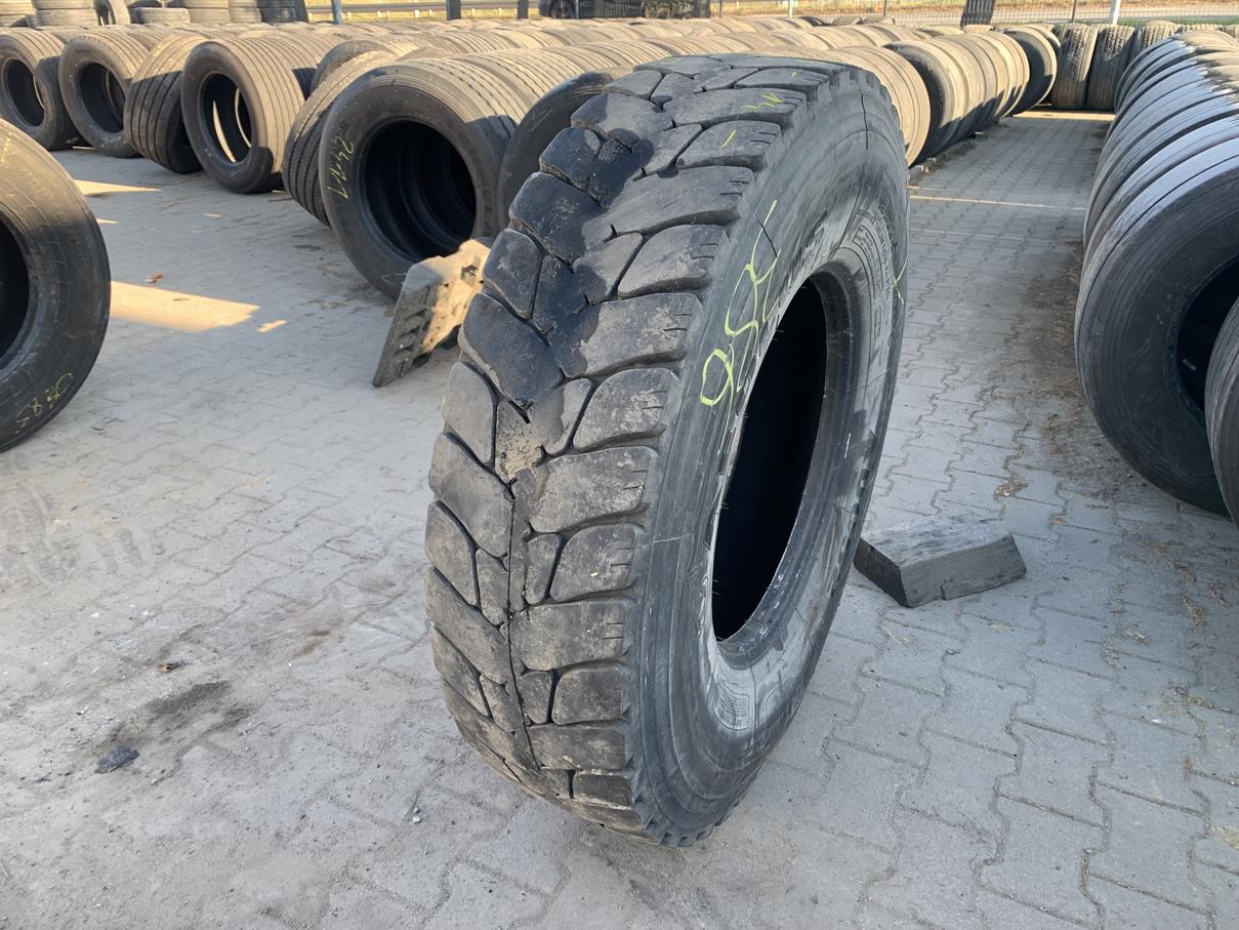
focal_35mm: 26
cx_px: 620
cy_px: 465
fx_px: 931
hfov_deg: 67.3
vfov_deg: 53.1
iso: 25
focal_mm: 4.25
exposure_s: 1/122
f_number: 1.8
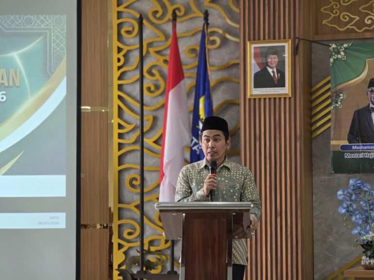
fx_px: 1242
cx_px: 187
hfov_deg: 17.1
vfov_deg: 12.9
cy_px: 140
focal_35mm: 115
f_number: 3.4
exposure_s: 1/120
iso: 320
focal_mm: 18.6
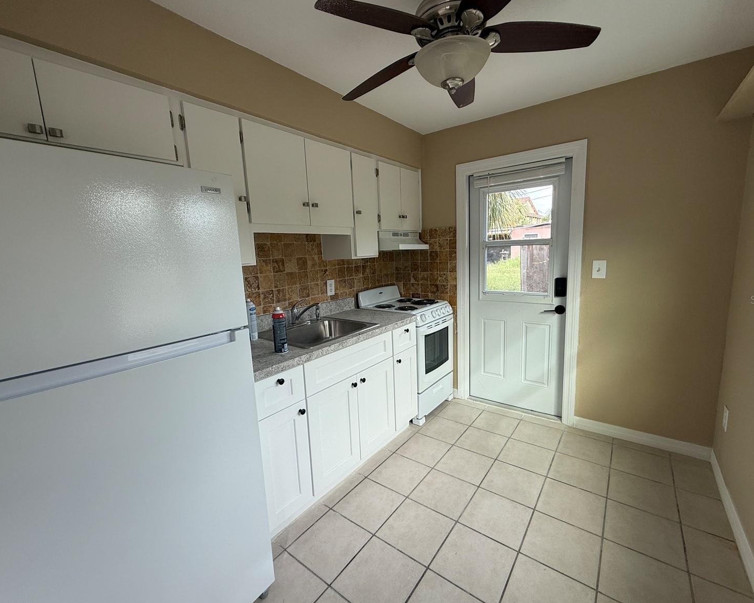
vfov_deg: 84.0
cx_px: 386
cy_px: 299
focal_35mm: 15
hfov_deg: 96.8
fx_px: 335
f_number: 2.2
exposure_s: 1/140
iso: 50
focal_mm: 2.22
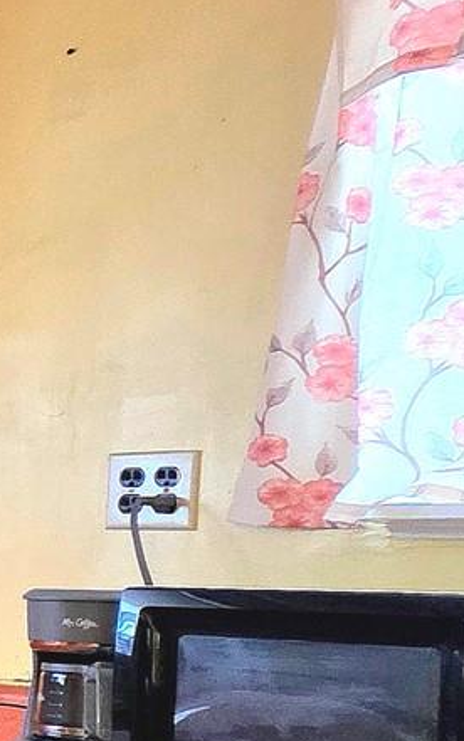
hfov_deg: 10.3
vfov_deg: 31.3
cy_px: 575
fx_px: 1294
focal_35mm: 64
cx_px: -1061
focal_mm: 2.2
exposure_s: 1/60.2
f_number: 1.9
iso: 250
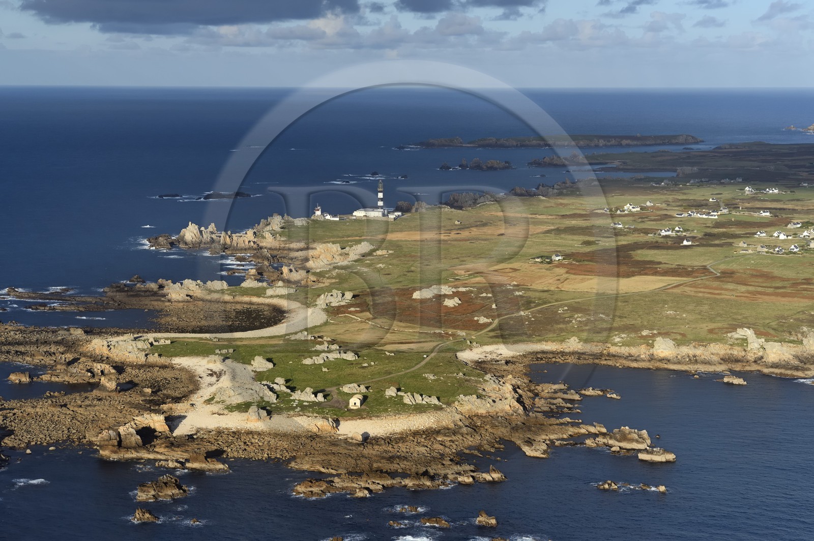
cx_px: 407
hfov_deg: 28.9
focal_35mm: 70
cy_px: 270
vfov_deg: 19.4
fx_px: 1581
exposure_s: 1/1250
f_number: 9
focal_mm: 70
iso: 640
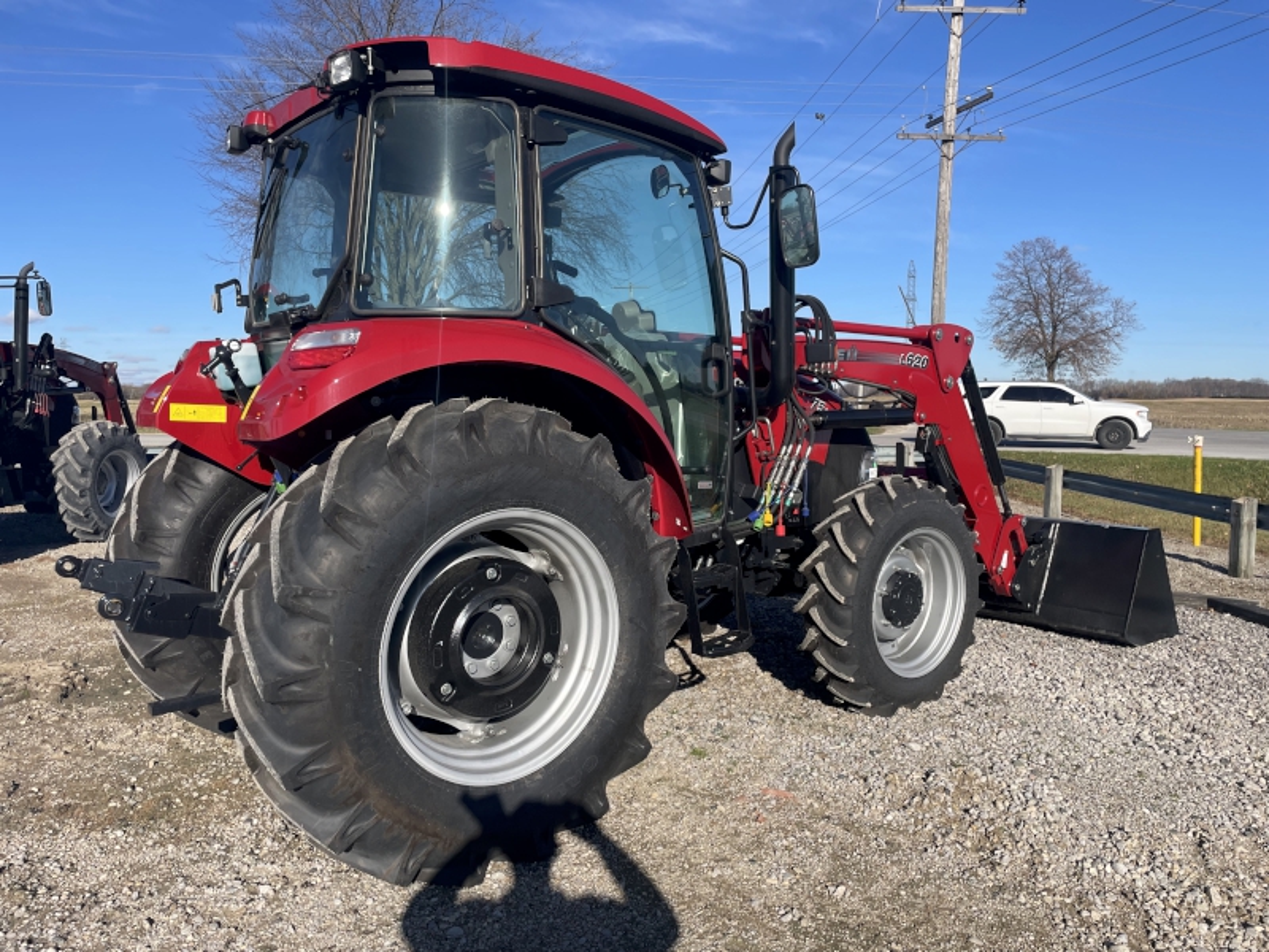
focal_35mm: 26
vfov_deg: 53.1
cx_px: 634
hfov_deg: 67.3
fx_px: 953
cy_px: 476
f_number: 1.6
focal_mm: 4.2
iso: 32
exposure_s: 1/3040
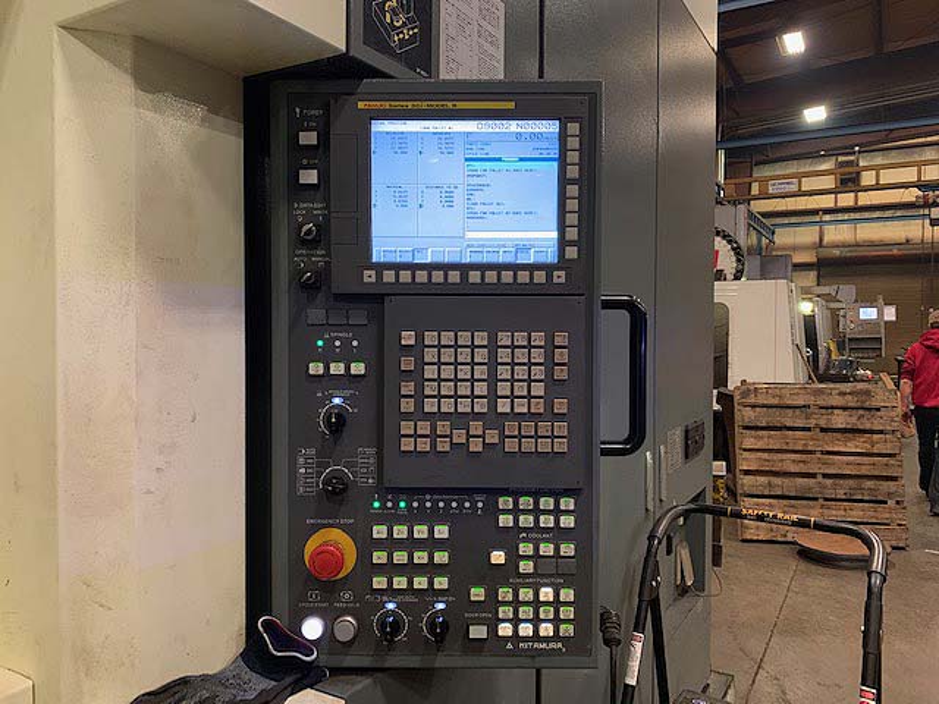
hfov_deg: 67.3
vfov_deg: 53.1
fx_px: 705
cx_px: 470
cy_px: 352
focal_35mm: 26
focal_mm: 4.25
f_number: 1.8
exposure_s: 1/33
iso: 400
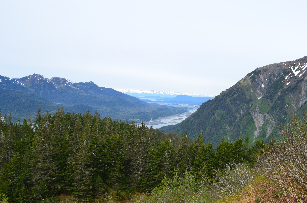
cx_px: 154
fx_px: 230
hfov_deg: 67.5
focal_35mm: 27
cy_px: 102
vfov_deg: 47.7
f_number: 11
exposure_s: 1/125
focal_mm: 18
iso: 140
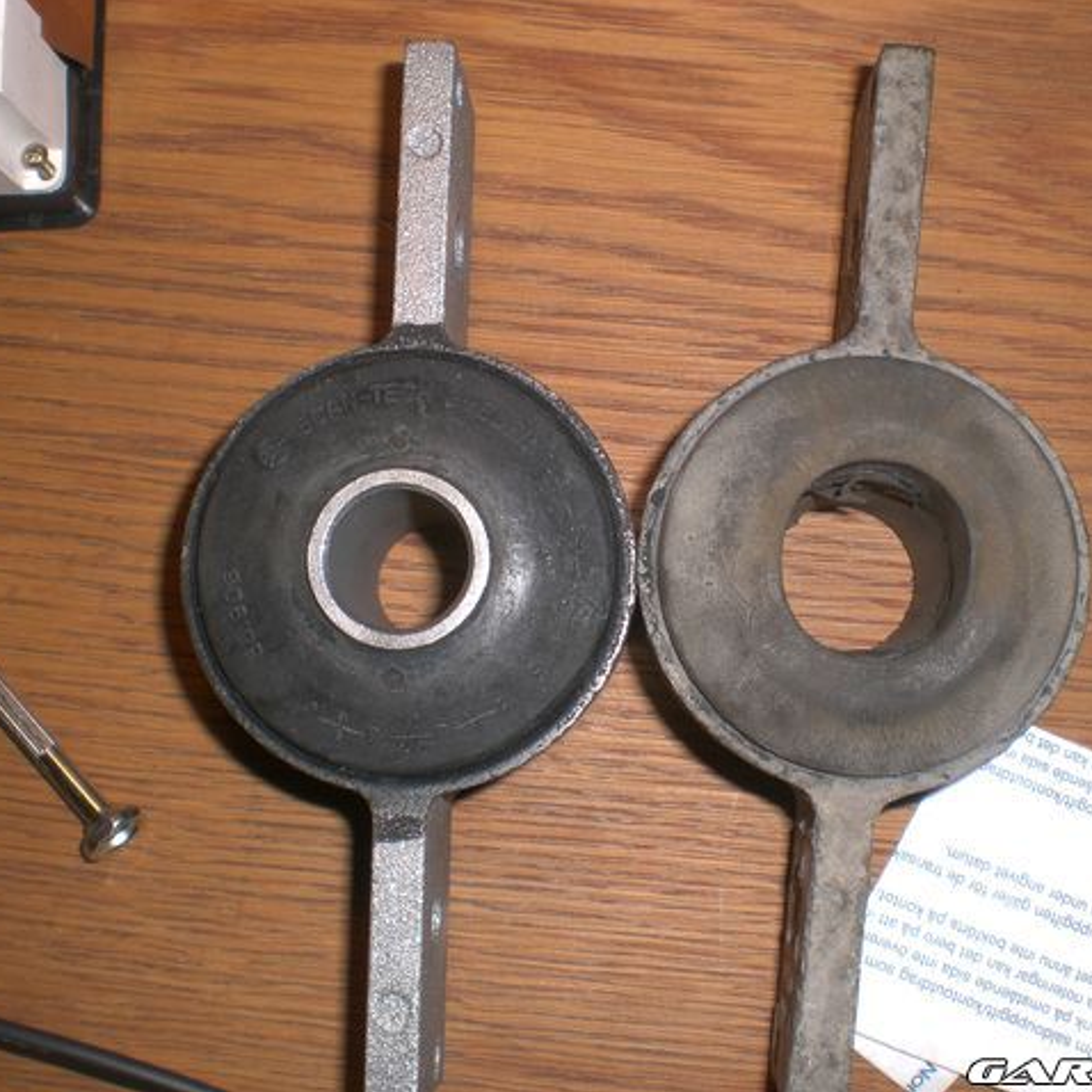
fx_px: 1606
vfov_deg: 37.6
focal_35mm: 45
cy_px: 546
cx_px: 628
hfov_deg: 37.5
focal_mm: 6.3
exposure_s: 1/60
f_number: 4.4
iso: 50
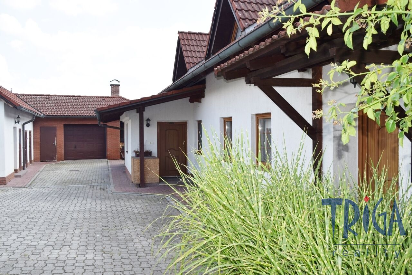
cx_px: 206
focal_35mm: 33
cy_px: 138
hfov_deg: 57.2
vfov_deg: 40.0
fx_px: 378
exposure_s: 1/200
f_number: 7.1
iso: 100
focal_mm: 22
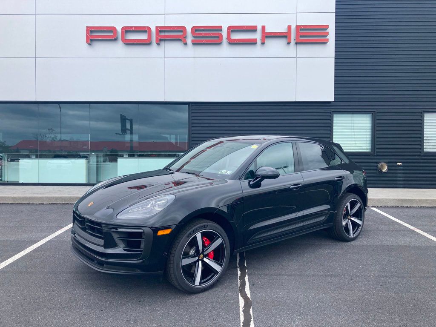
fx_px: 353
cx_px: 218
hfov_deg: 63.4
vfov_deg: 49.7
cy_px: 164
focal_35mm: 28
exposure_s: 1/727
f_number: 1.8
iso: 20
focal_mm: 3.99
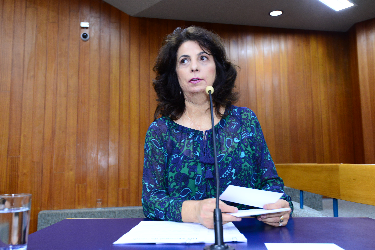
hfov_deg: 54.4
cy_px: 125
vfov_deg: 37.9
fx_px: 365
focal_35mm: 35
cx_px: 188
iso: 2500
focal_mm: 35
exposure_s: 1/60
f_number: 5
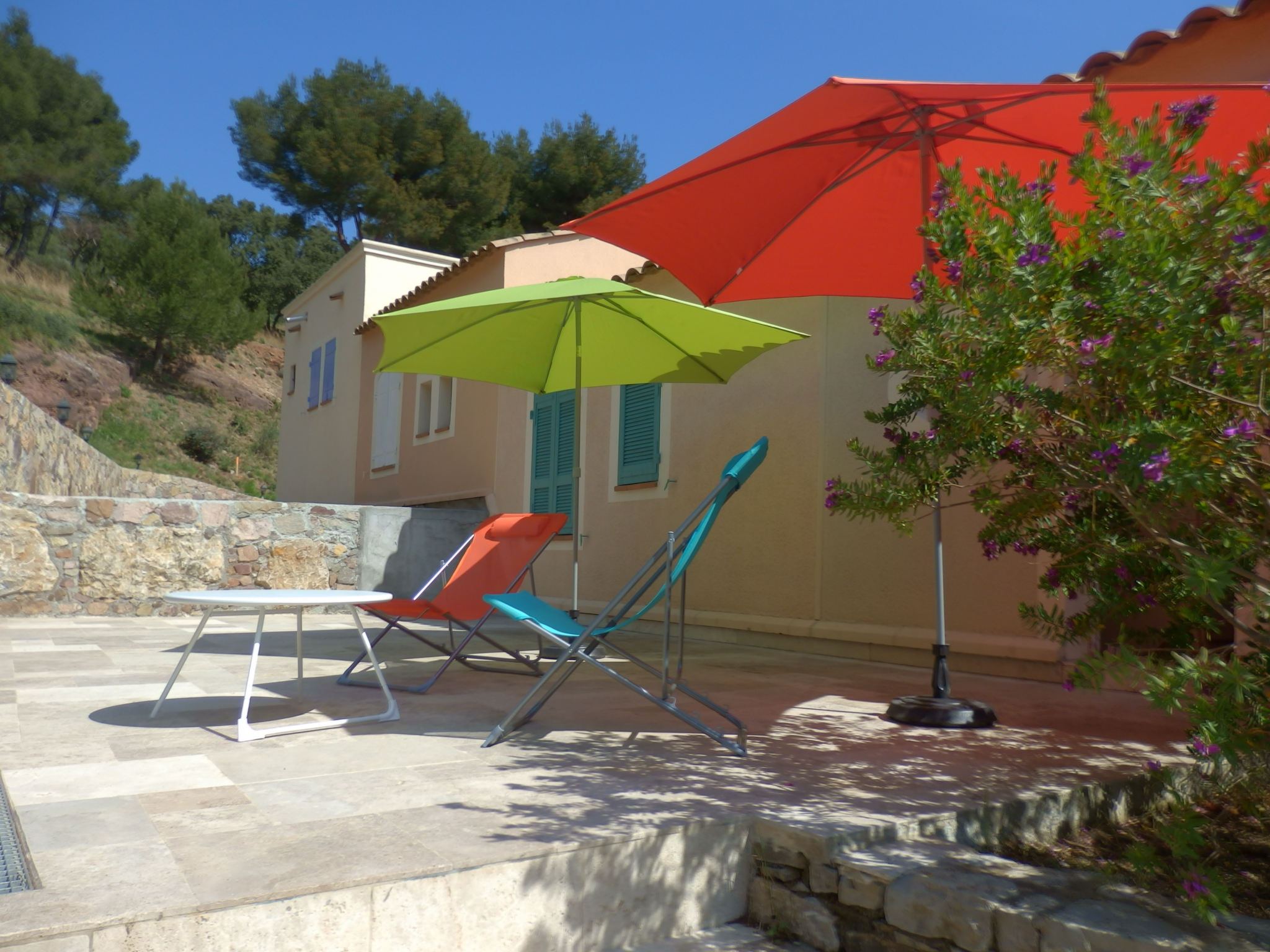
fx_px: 917
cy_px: 476
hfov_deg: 69.4
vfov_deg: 54.9
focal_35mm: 25
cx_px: 635
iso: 125
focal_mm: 4.5
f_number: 8.7
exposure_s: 1/250
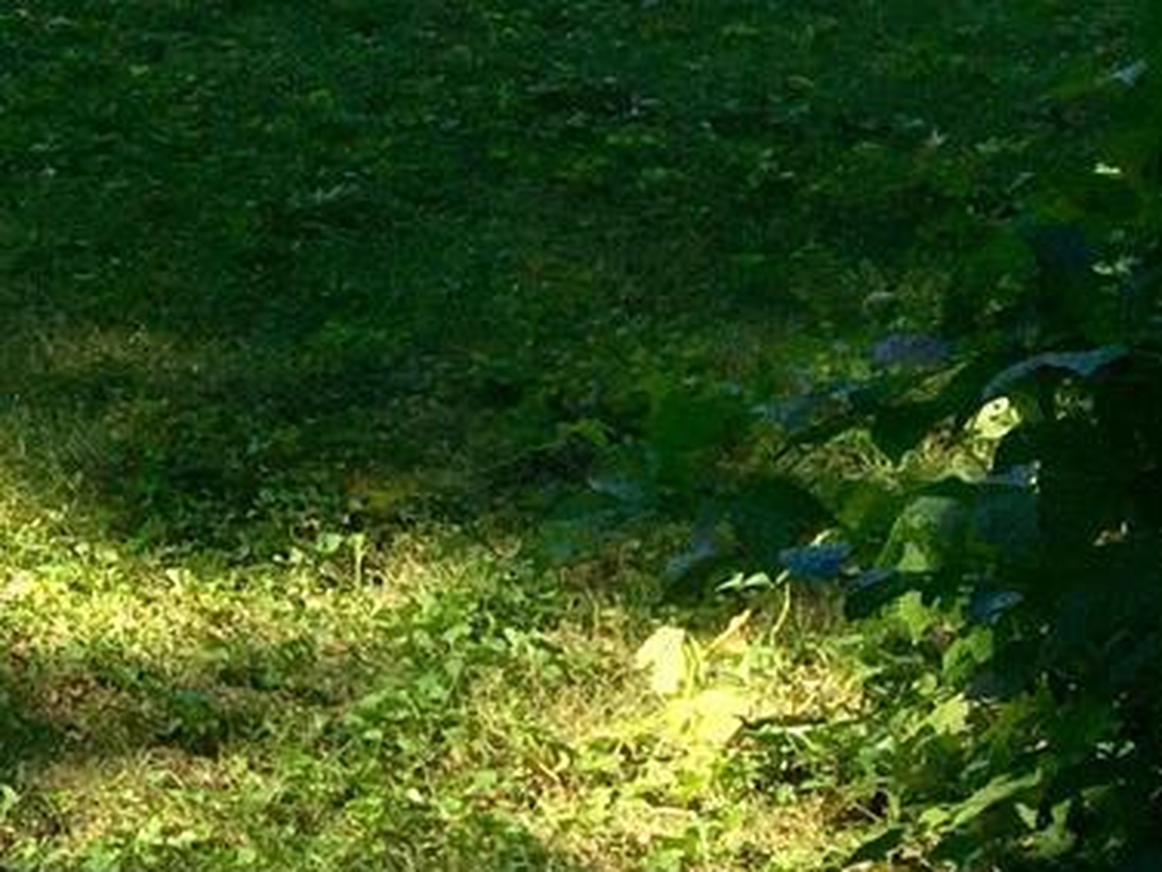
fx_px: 4130
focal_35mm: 123
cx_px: -740
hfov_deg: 14.6
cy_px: -468
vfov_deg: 11.5
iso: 32
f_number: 2.2
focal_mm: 4.15
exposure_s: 1/1236
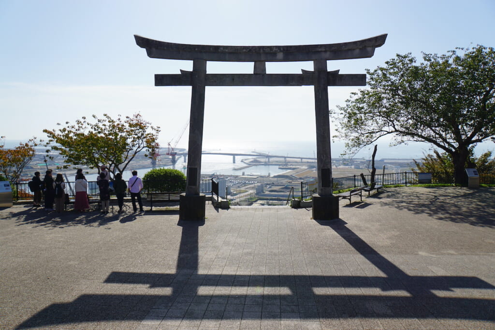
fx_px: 392
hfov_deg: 64.6
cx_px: 248
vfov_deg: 45.6
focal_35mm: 28
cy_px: 165
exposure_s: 1/1000
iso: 100
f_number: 5
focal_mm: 19
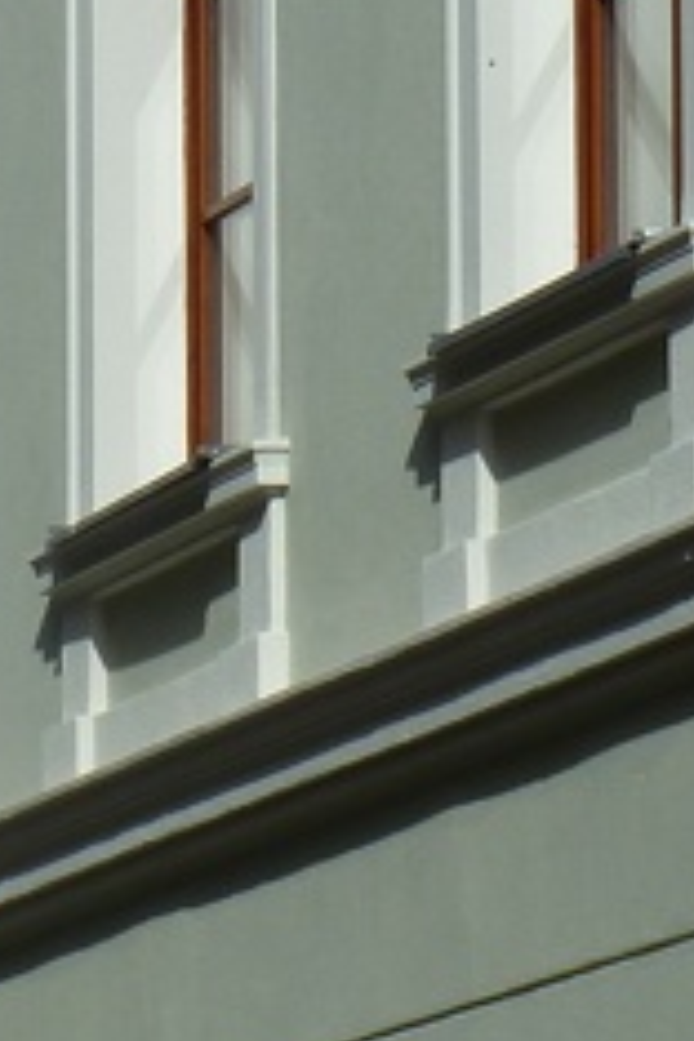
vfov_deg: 7.5
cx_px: -868
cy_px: 409
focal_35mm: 274
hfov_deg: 4.9
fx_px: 7923
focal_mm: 12.8
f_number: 5
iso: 80
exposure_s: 1/500
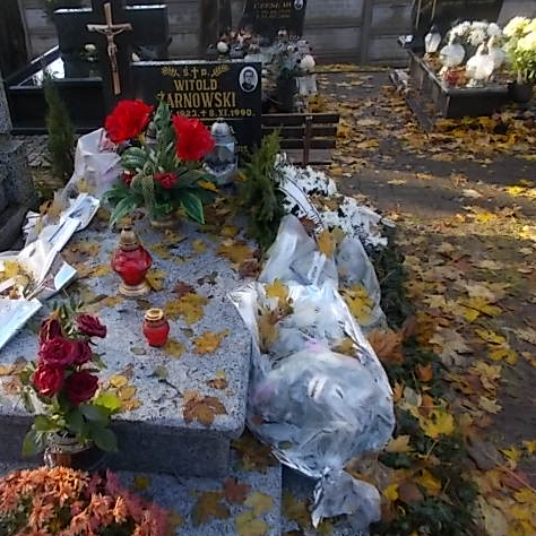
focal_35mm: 31
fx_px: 543
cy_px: 270
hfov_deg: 51.8
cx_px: 189
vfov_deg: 52.5
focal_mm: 4.6
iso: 80
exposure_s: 1/100
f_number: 3.2
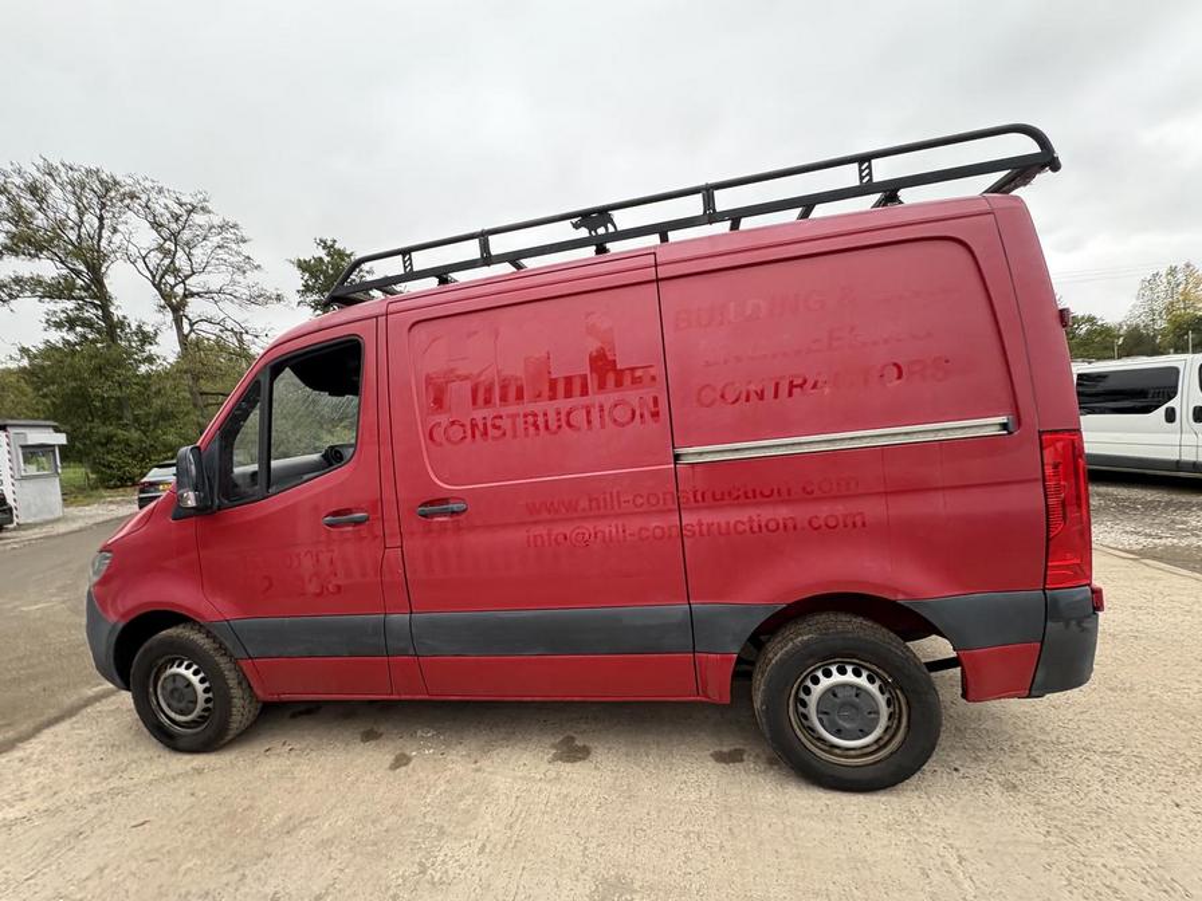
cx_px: 601
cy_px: 450
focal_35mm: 14
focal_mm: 2.22
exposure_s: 1/99
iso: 100
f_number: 2.2
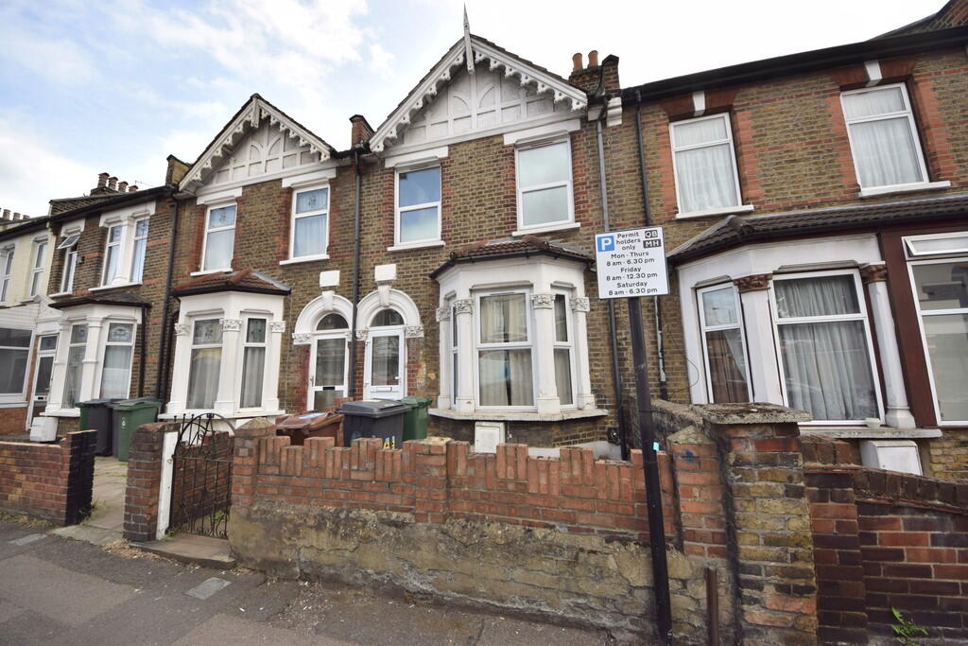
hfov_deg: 85.4
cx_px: 484
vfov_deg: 63.2
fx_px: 524
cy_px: 323
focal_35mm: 20
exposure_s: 1/200
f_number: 10
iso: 100
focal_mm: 13
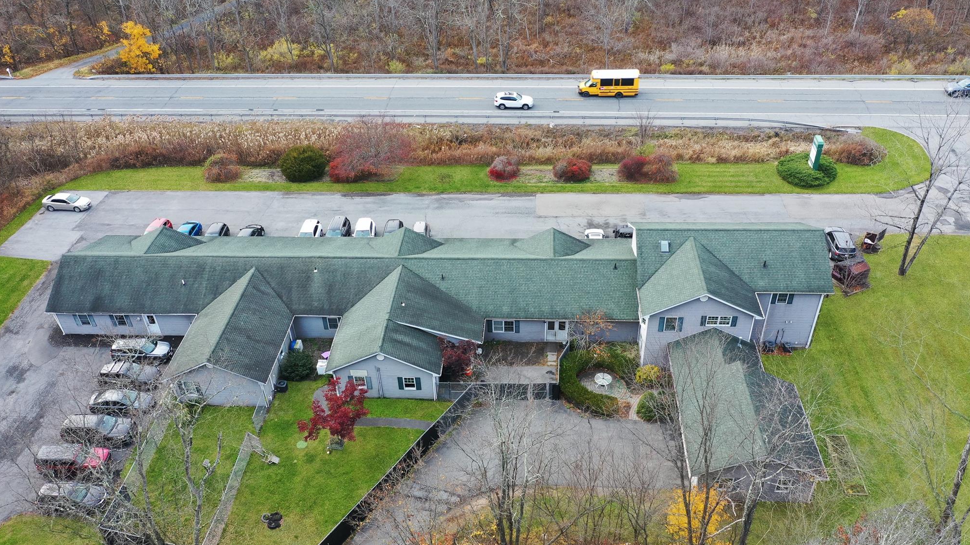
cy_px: 321
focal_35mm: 30
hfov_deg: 64.3
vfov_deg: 38.8
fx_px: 772
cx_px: 478
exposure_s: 1/160
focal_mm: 10.26
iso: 200
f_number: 4.5
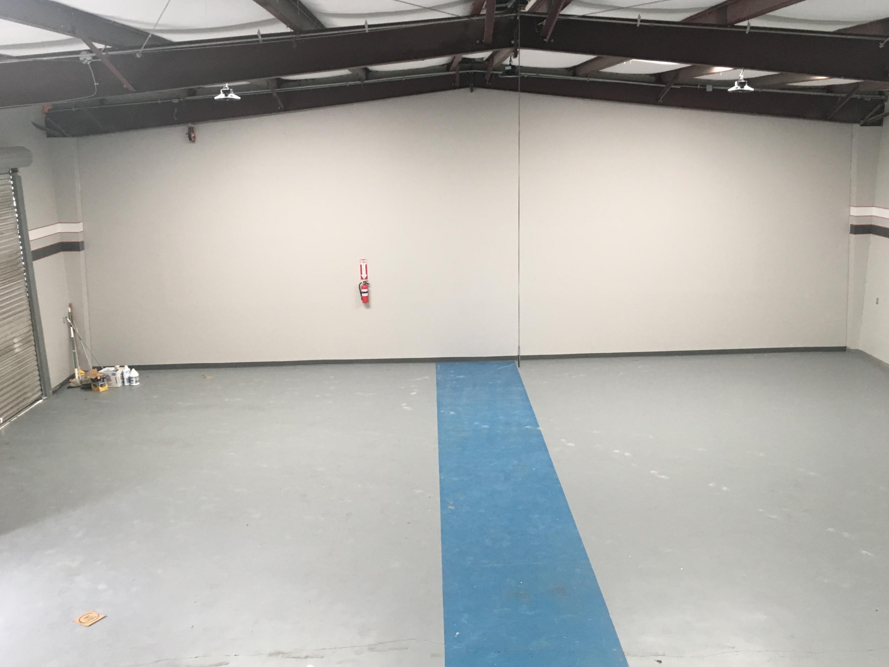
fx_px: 822
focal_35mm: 32
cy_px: 344
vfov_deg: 44.2
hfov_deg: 56.8
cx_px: 466
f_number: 2.2
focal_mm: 4.15
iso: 80
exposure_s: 1/30
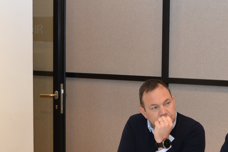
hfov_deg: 21.8
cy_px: 115
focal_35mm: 92
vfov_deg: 14.8
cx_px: 192
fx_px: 583
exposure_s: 1/60
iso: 400
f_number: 4
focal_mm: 22
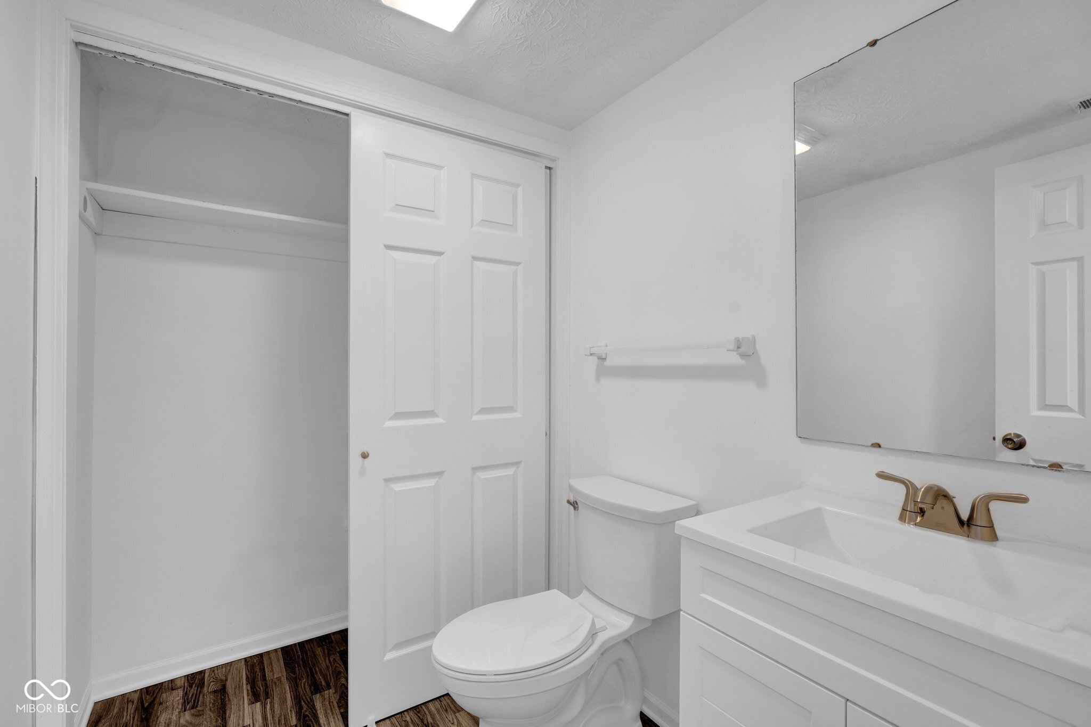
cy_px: 364
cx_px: 546
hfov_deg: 96.7
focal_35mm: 16
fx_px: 485
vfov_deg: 73.7
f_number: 8
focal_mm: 16
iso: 100
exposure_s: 1
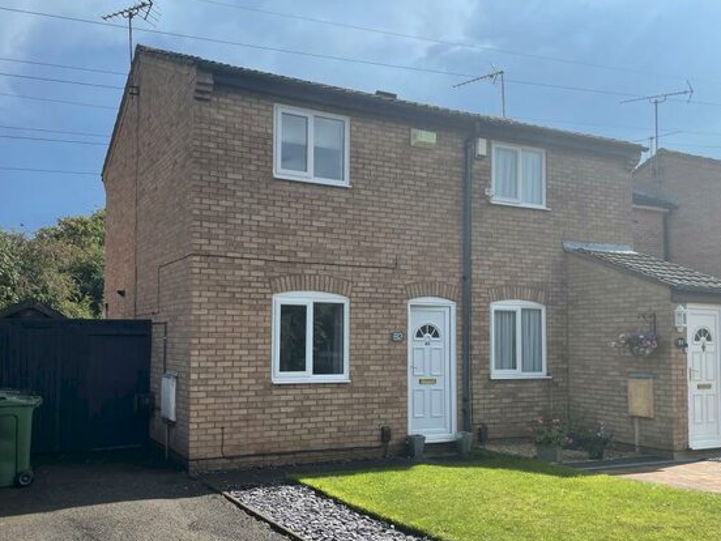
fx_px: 687
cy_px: 313
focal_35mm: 33
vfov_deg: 42.8
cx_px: 320
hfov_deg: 55.2
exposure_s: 1/2681
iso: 32
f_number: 1.6
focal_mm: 4.2
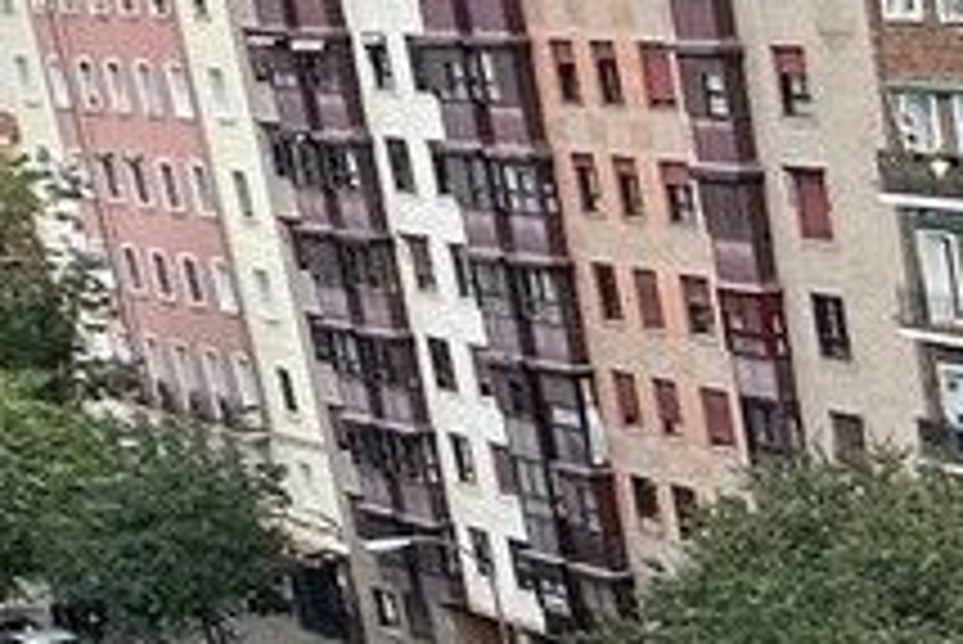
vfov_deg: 15.3
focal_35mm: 87
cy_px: 721
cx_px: 2304
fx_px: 2329
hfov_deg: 14.8
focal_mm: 2.22
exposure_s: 1/442
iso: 40
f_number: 2.2
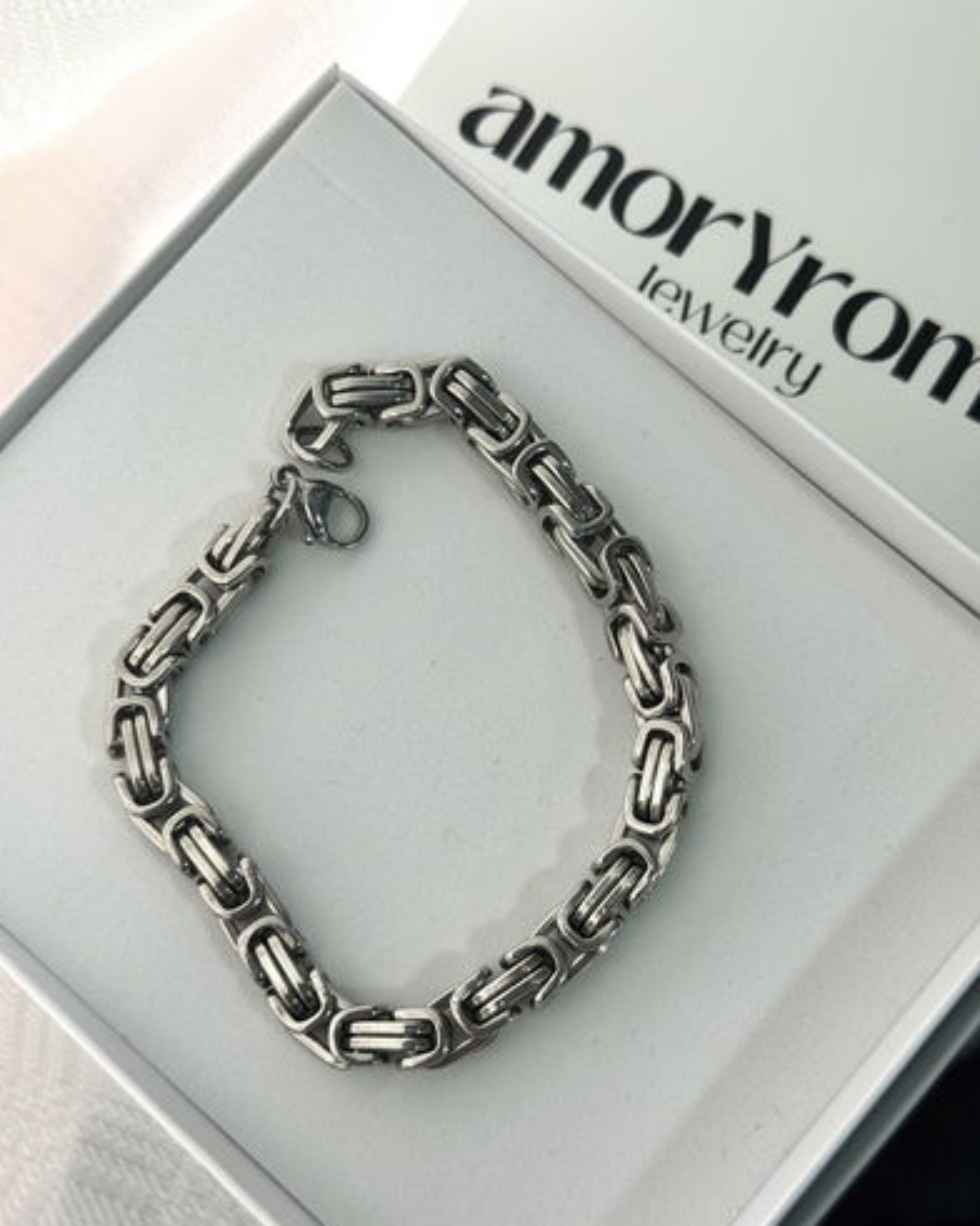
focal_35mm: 51
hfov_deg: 29.7
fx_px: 1849
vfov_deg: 36.7
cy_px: 607
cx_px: 482
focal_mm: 6.76
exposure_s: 1/100
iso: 64
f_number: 1.78
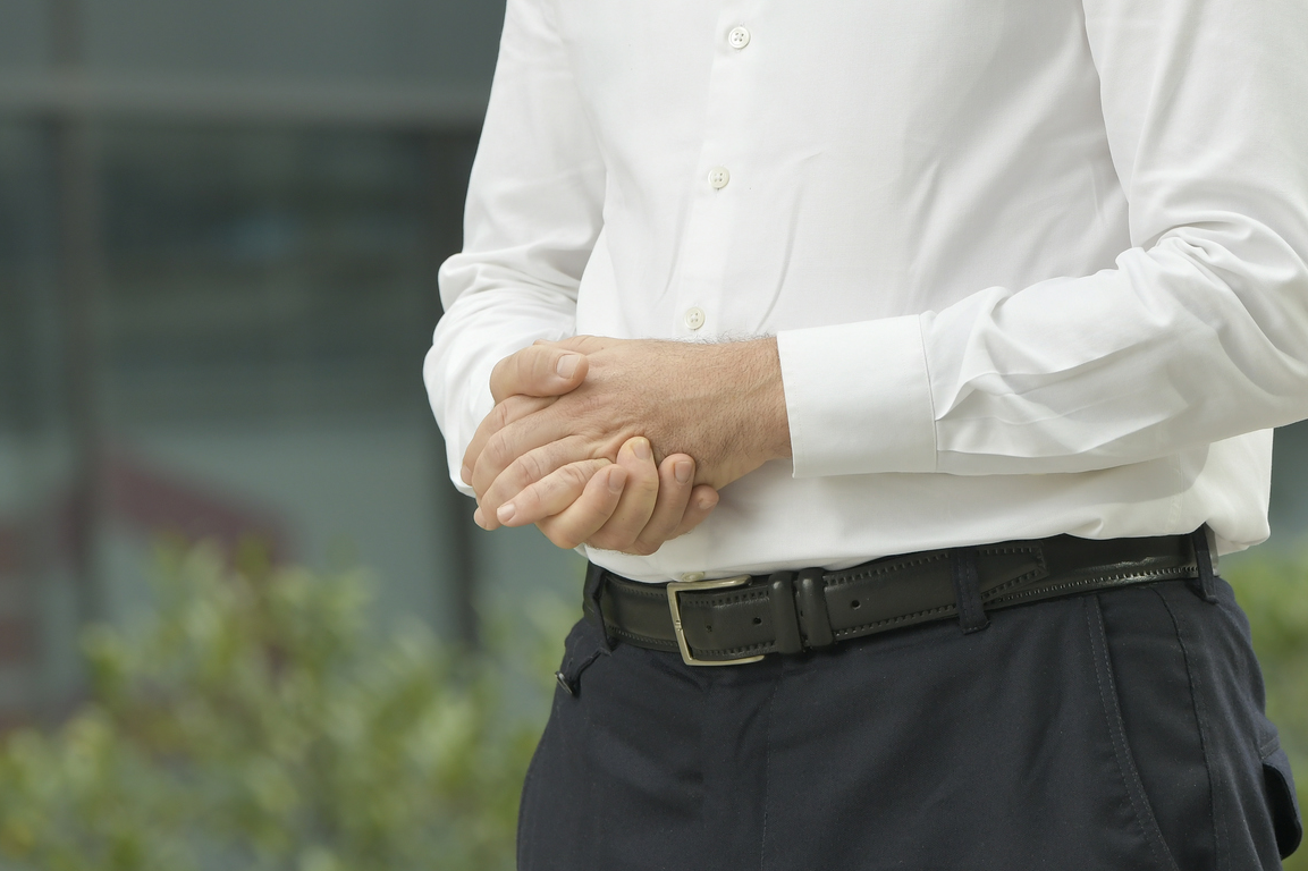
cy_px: -52
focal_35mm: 271
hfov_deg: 7.6
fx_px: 9843
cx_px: 922
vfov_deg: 5.1
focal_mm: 125
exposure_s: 1/400
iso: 320
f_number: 4.5
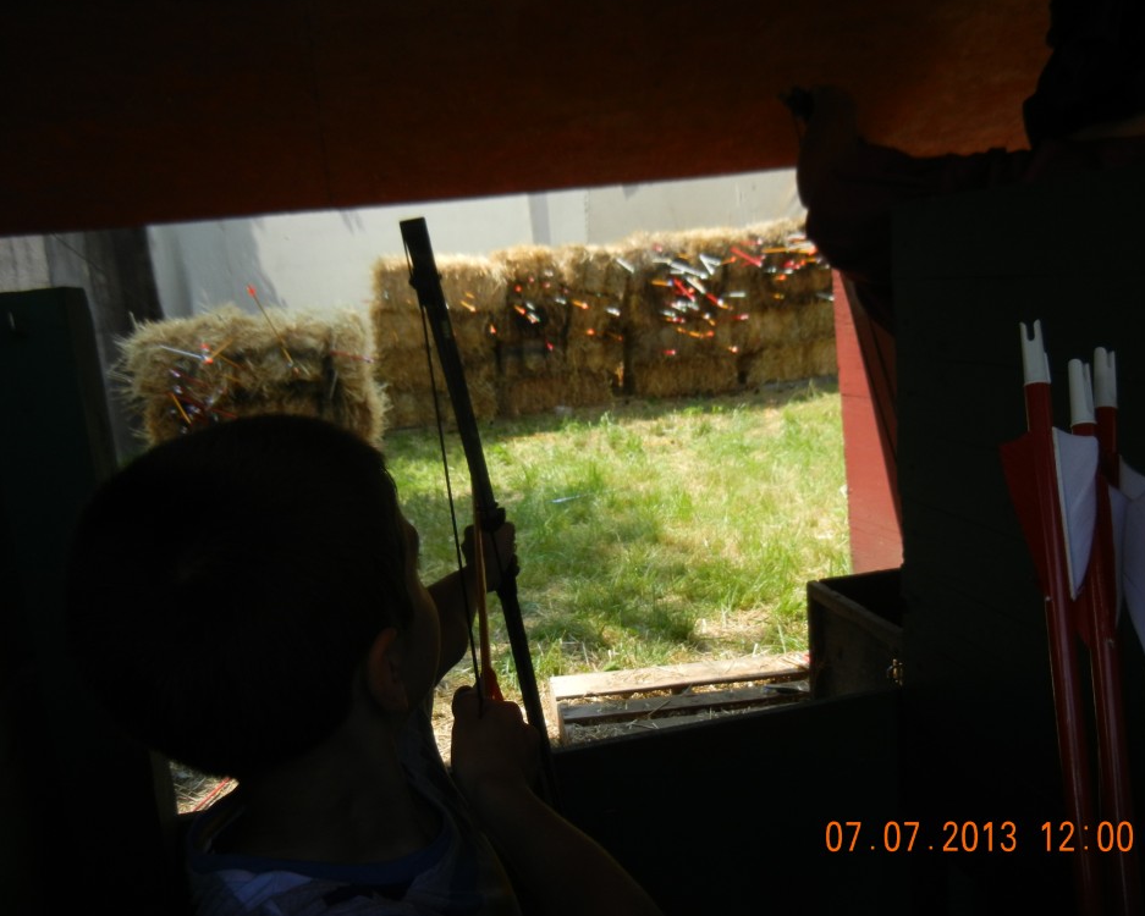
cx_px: 584
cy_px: 465
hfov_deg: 55.6
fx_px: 1085
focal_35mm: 32
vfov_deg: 45.8
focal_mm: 5.4
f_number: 3.5
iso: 160
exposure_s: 1/613
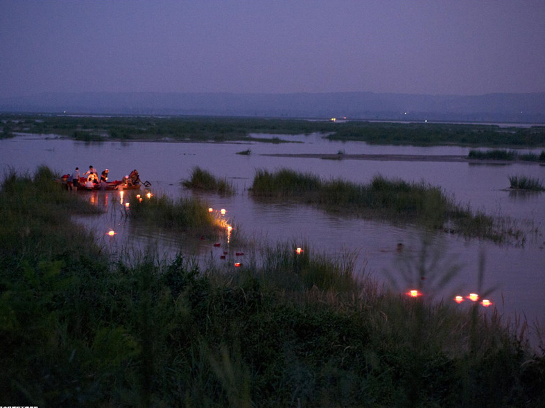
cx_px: 257
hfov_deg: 34.9
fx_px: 866
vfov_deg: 26.5
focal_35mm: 55
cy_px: 206
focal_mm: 50
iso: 2500
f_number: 2.8
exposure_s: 1/4
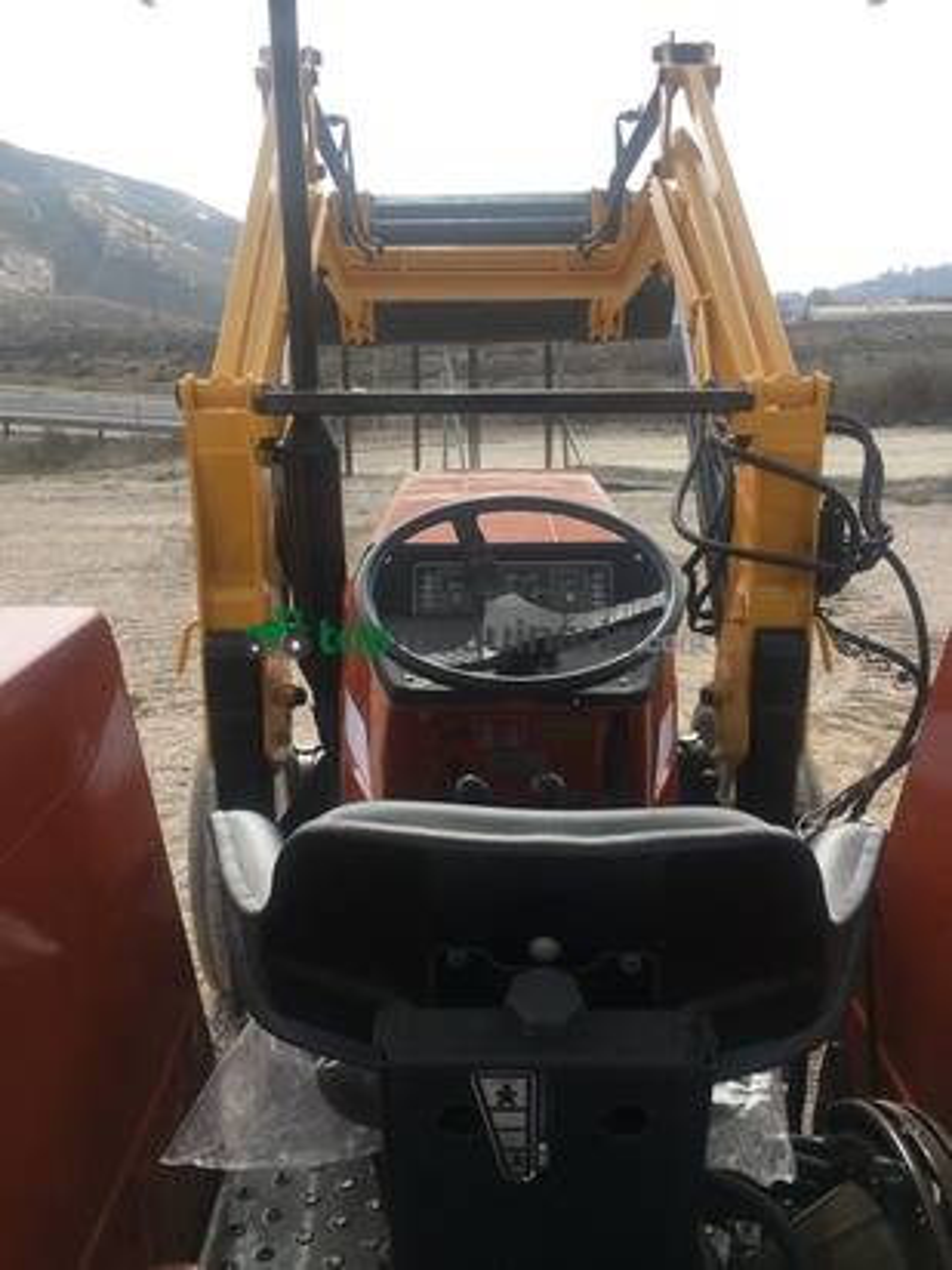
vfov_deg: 61.7
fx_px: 1063
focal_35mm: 29
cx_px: 476
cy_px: 635
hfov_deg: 48.2
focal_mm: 4.15
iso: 25
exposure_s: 1/986
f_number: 2.2
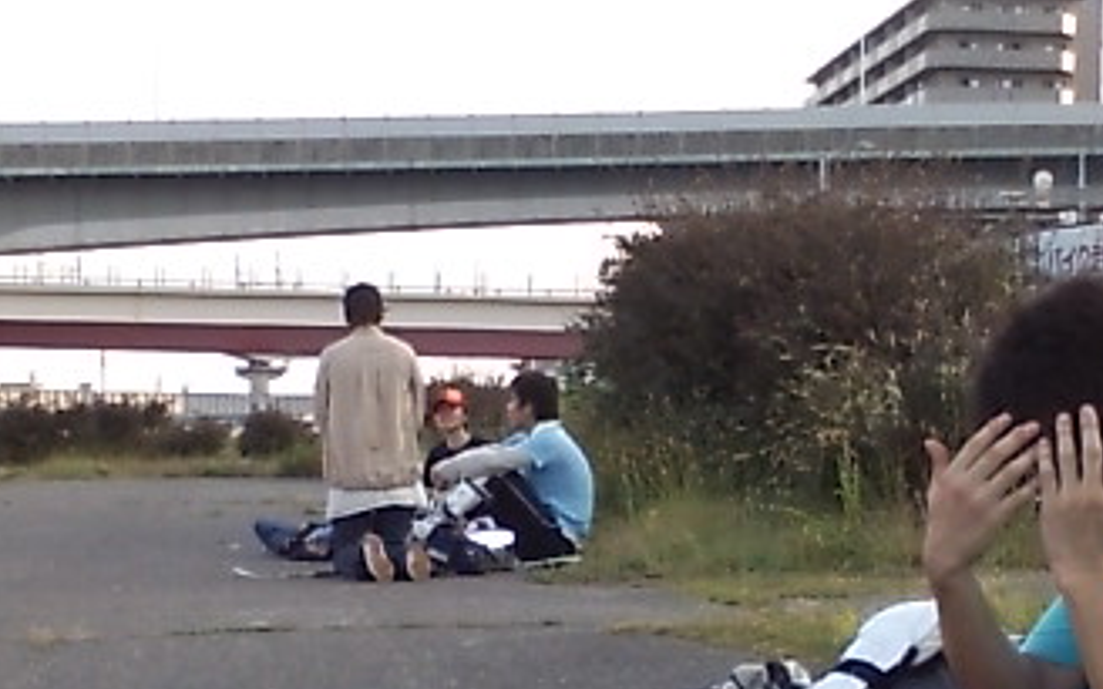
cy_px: 662
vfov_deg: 21.0
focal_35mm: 60
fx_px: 1804
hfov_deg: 34.0
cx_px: 565
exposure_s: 1/128
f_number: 3.5
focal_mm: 3.73
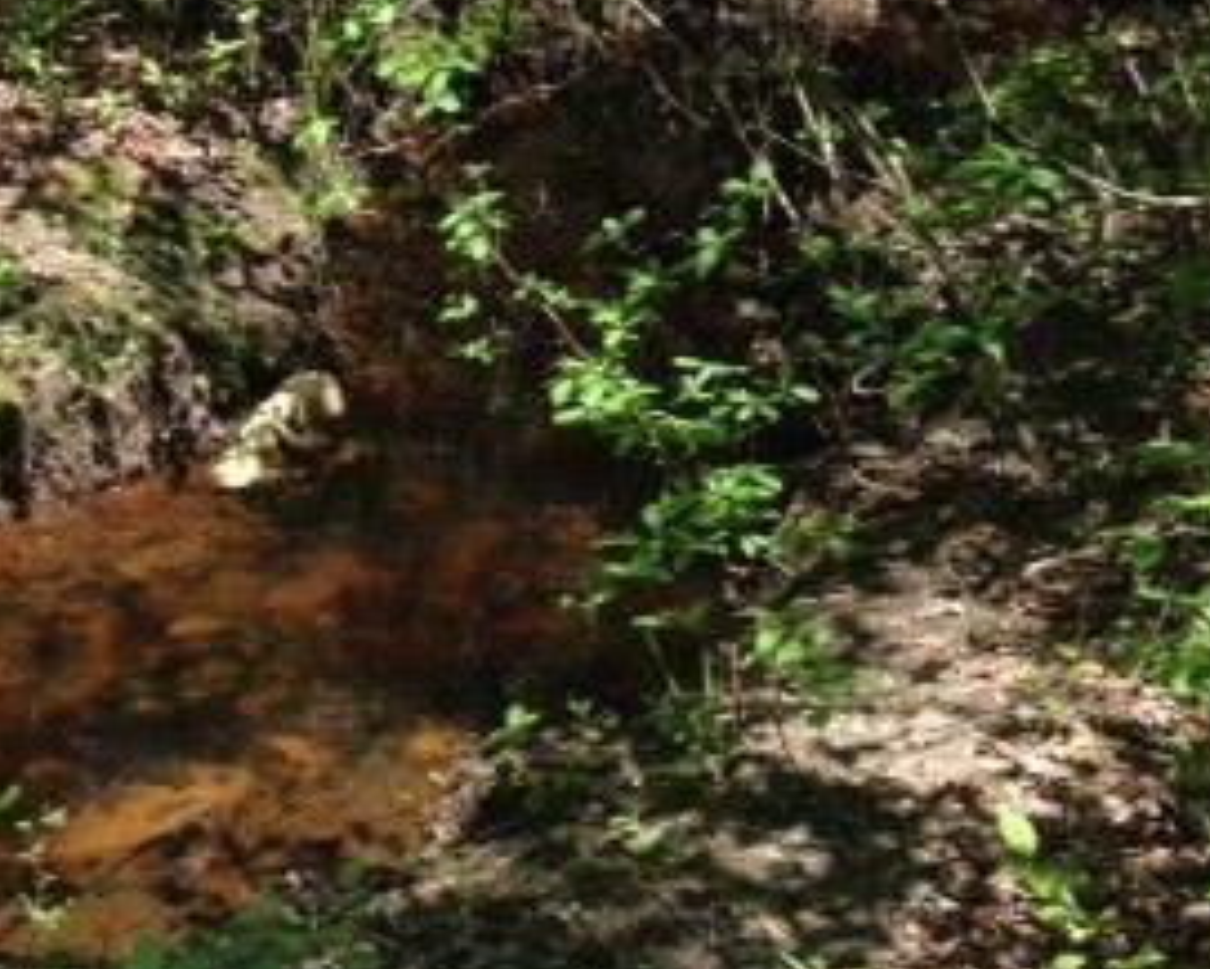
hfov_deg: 23.9
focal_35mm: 76
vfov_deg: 20.1
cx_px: -4
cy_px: 286
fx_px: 2723
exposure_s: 1/433
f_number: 2.4
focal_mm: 4.12
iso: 50
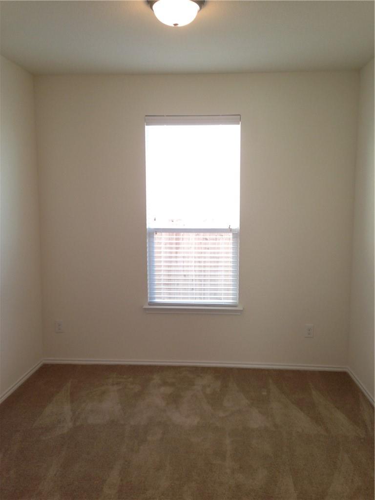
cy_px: 250
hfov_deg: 42.9
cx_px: 188
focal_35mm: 33
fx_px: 477
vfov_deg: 55.4
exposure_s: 1/20
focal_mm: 4.12
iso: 64
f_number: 2.4
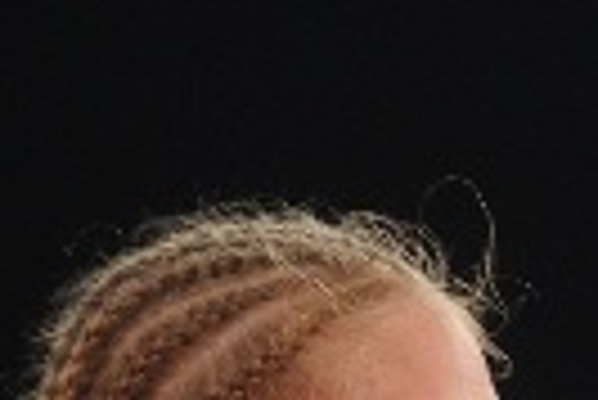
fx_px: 9479
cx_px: 1254
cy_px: 928
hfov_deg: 3.6
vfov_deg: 2.4
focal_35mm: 570
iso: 2500
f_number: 2.8
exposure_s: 1/1250
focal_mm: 110
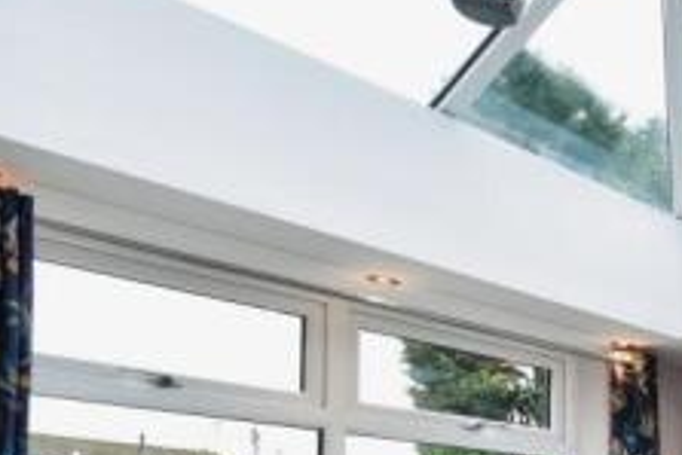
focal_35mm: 47
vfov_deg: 25.1
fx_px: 891
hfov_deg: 28.9
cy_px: 579
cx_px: 992
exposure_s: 1/30
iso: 500
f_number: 7.1
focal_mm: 16
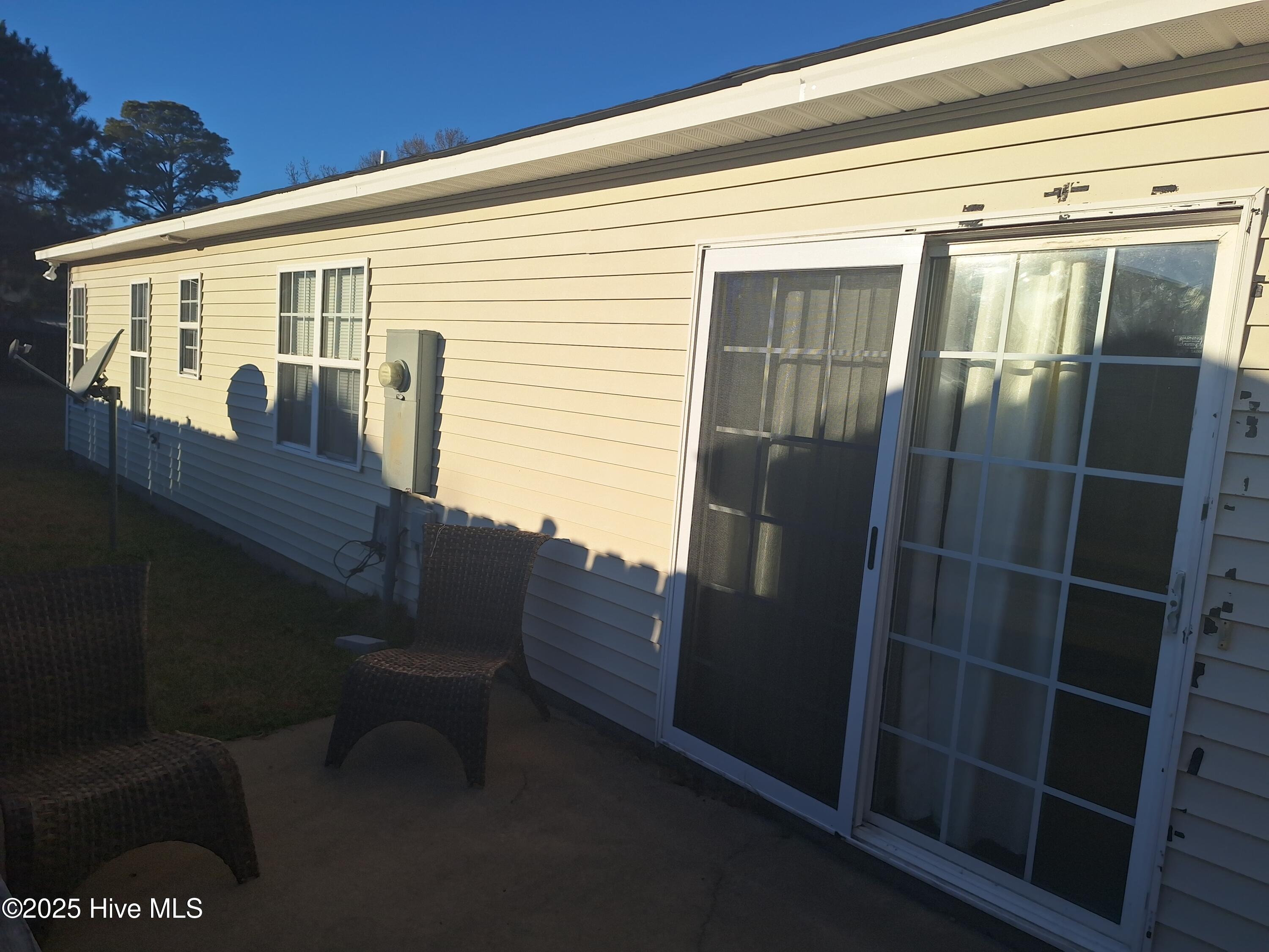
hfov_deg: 73.9
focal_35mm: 23
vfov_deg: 58.9
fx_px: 843
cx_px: 634
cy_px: 476
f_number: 1.8
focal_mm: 5.54
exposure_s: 1/4386
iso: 25
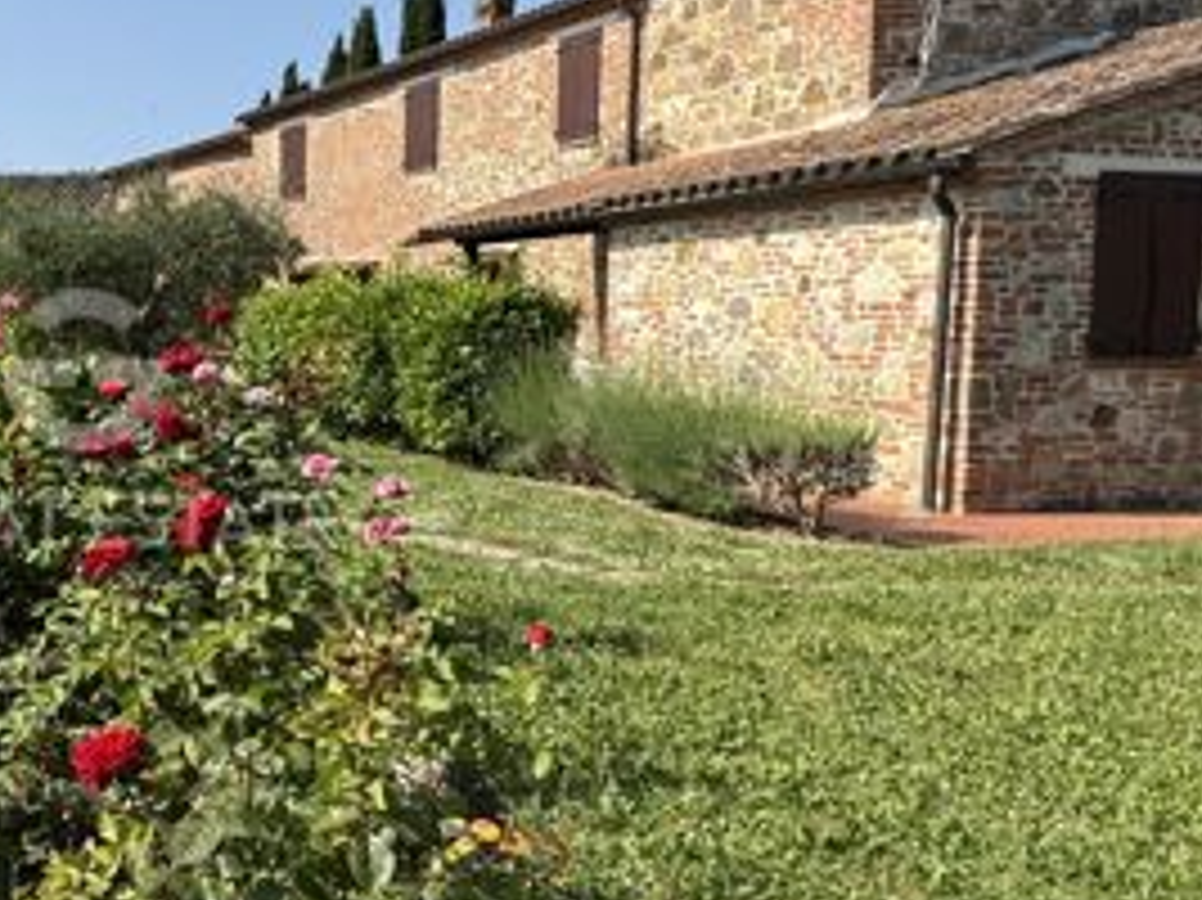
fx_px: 1284
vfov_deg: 38.6
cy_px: 418
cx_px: 88
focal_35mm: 37
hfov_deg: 44.9
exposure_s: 1/1709
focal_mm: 2.22
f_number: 2.2
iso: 50
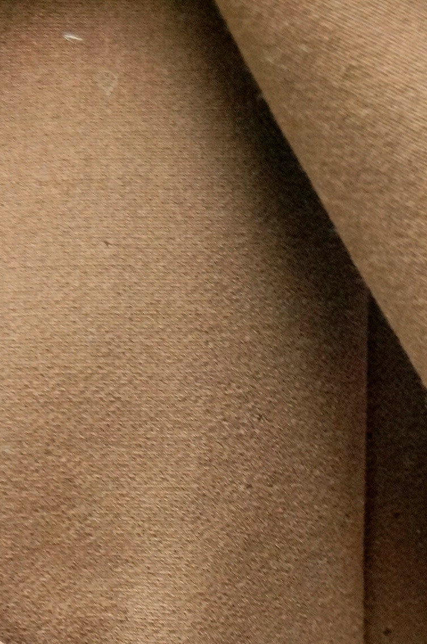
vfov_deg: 13.8
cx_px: 352
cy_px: 696
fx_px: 2608
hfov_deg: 9.3
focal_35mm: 146
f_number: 5.6
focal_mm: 45
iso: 3200
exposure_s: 1/20
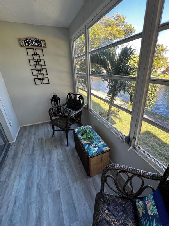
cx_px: 94
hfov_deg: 81.4
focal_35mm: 15
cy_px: 114
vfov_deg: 98.2
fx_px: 98
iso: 40
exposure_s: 1/99
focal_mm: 1.57
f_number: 1.8
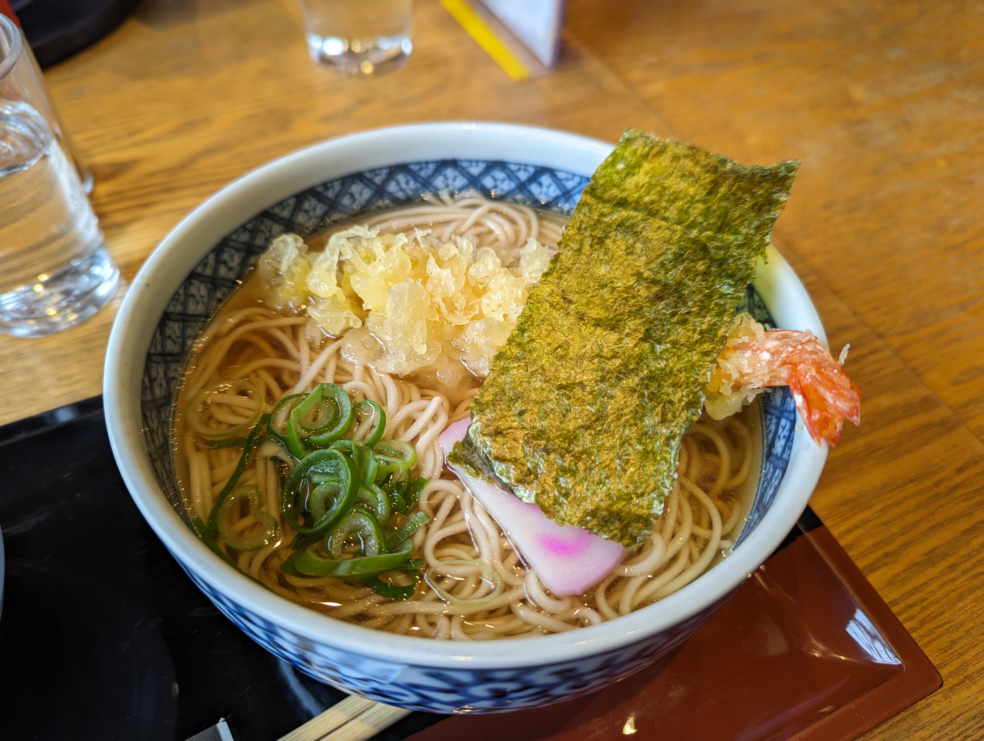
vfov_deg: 56.9
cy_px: 370
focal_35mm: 24
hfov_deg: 71.5
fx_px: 683
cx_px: 492
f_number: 1.85
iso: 58
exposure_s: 1/120
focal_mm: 6.81
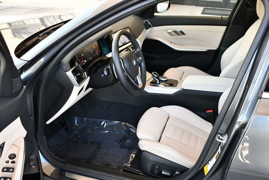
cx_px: 134
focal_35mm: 36
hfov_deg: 53.1
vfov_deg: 36.9
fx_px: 269
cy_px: 90
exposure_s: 1/250
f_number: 3.5
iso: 800
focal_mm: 18
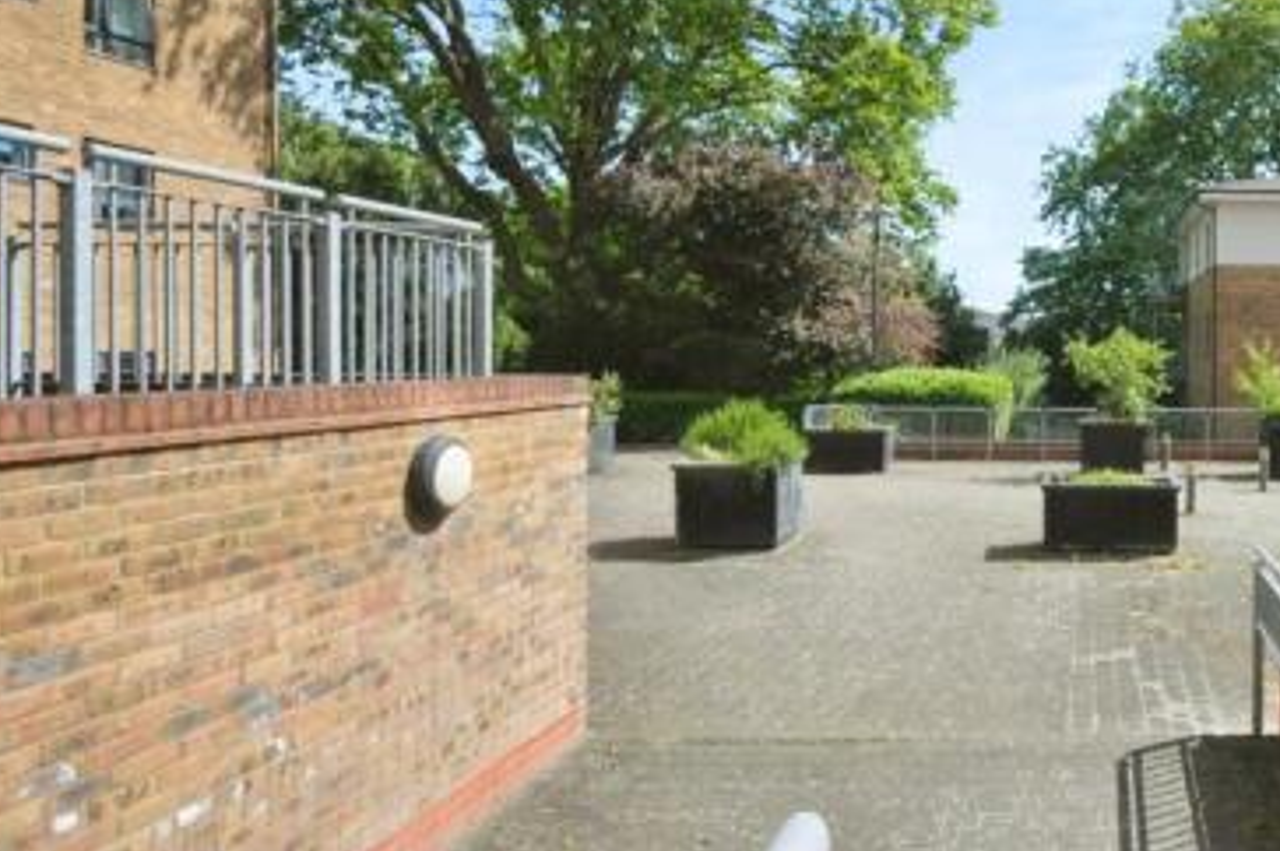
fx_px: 959
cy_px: 383
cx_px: 1097
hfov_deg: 59.6
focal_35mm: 27
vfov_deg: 47.8
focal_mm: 10
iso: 500
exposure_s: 1/500
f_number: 11
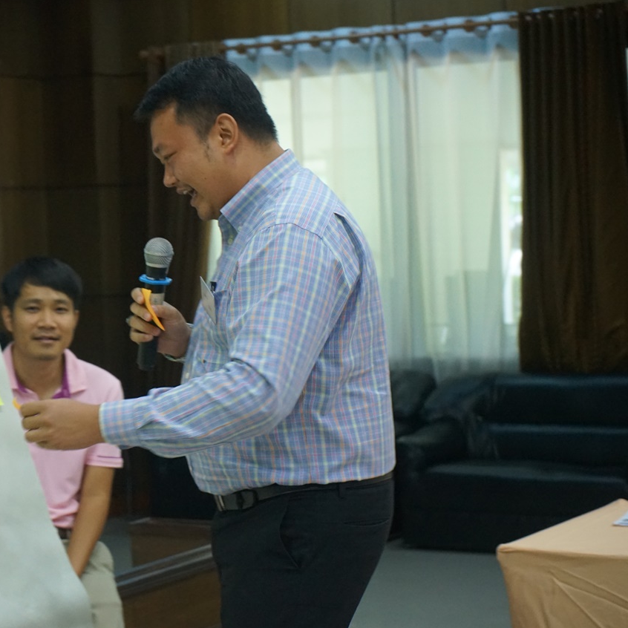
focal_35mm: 90
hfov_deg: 19.2
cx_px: 188
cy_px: 314
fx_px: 1847
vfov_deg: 19.3
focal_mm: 70
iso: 4000
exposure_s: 1/80
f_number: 5.6
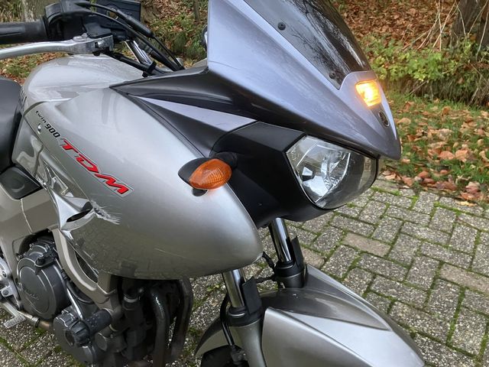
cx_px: 244
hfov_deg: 63.4
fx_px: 396
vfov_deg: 49.7
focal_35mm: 28
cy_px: 184
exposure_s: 1/60
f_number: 1.8
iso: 320
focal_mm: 3.99
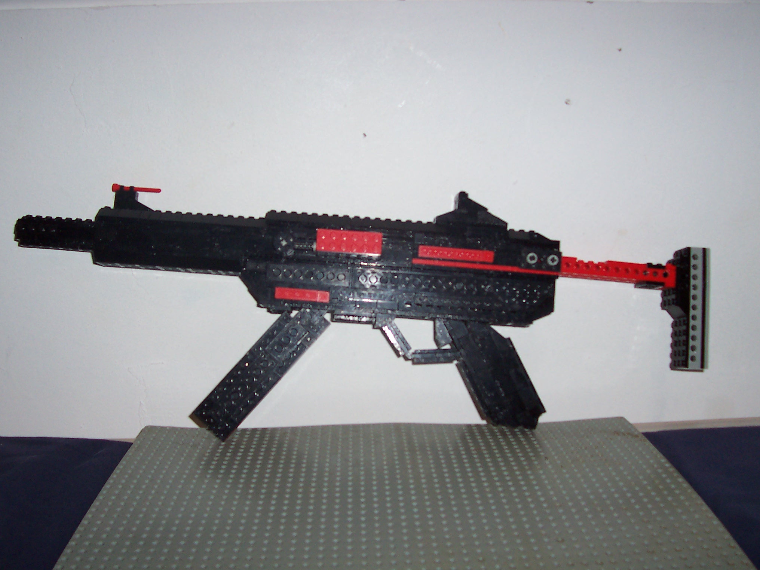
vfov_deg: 38.7
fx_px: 812
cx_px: 380
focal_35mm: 37
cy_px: 285
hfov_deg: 50.1
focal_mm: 5.6
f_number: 2.8
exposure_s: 1/60
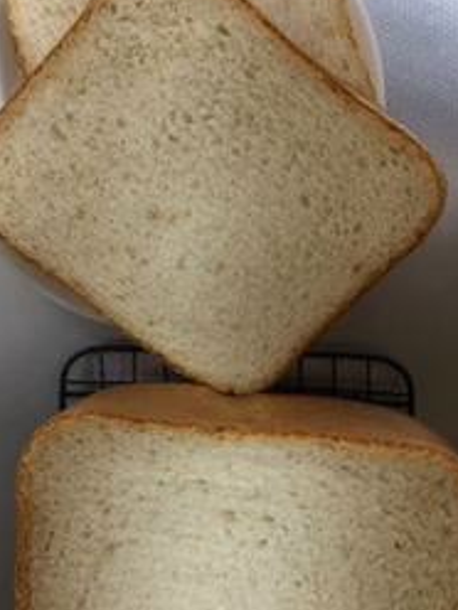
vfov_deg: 38.2
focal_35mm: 50
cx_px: 207
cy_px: 335
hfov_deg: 29.1
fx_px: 882
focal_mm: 3.3
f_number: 2.4
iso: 100
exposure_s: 1/30
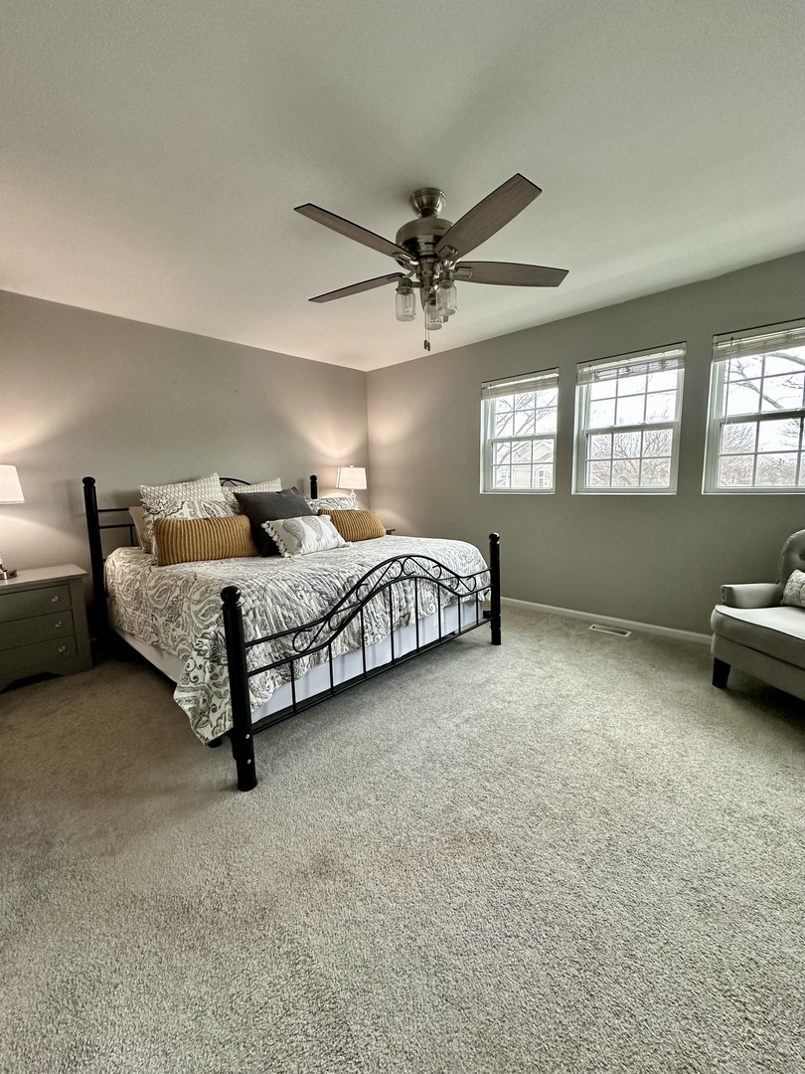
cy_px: 537
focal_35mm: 14
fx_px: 434
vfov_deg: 102.1
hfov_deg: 85.7
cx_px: 402
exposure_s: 1/120
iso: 320
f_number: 2.2
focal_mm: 2.22
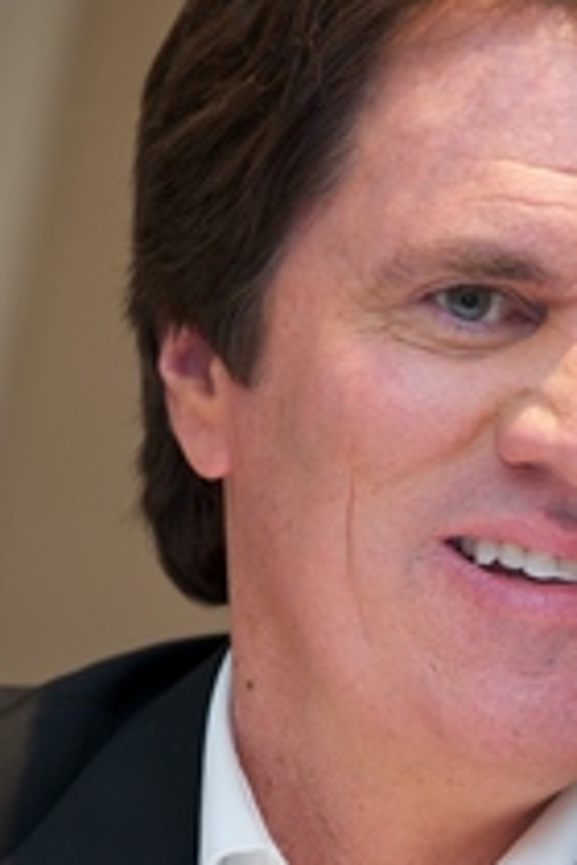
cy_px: 552
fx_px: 13727
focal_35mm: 571
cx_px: 490
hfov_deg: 2.4
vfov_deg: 3.6
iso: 500
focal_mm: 300
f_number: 5.6
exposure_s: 1/60
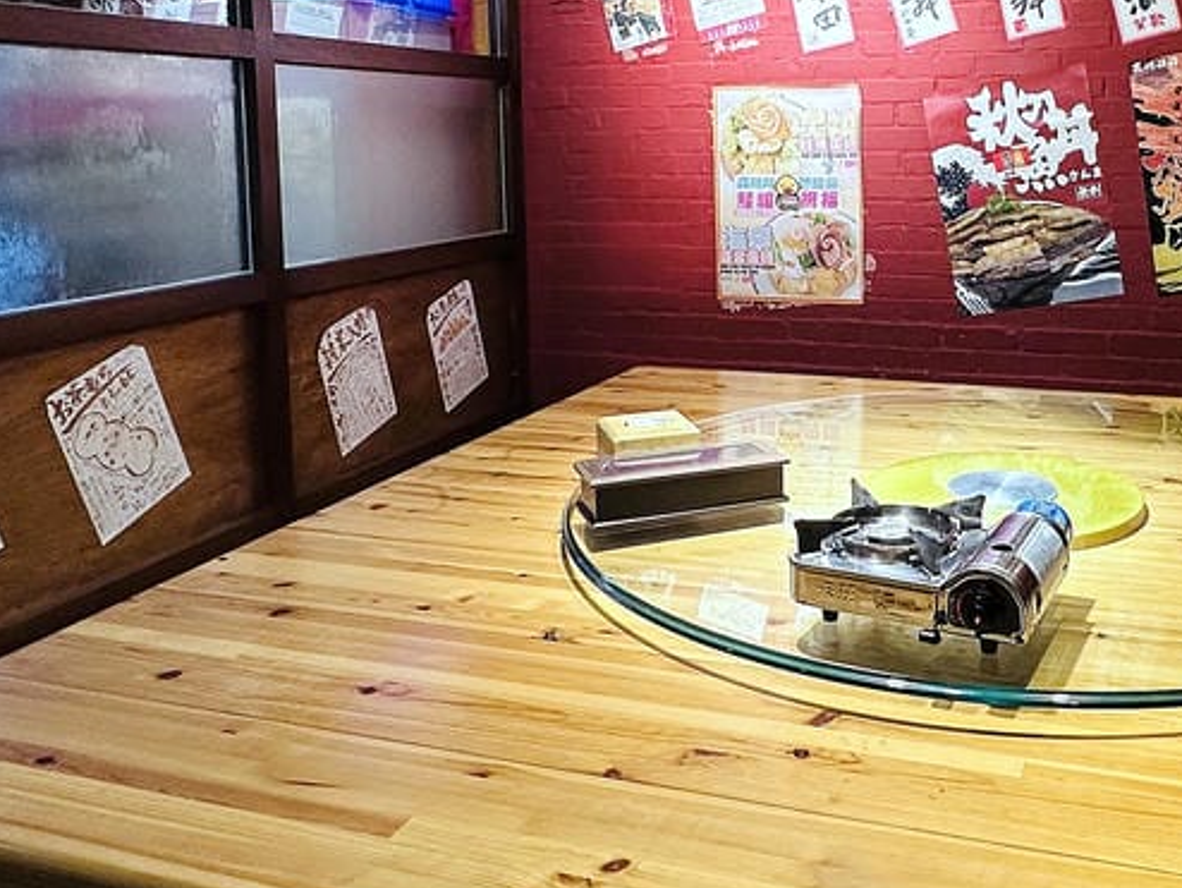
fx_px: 1162
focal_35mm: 34
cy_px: 227
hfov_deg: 52.6
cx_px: 814
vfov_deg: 40.7
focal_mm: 2.22
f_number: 2.2
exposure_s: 1/60
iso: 250
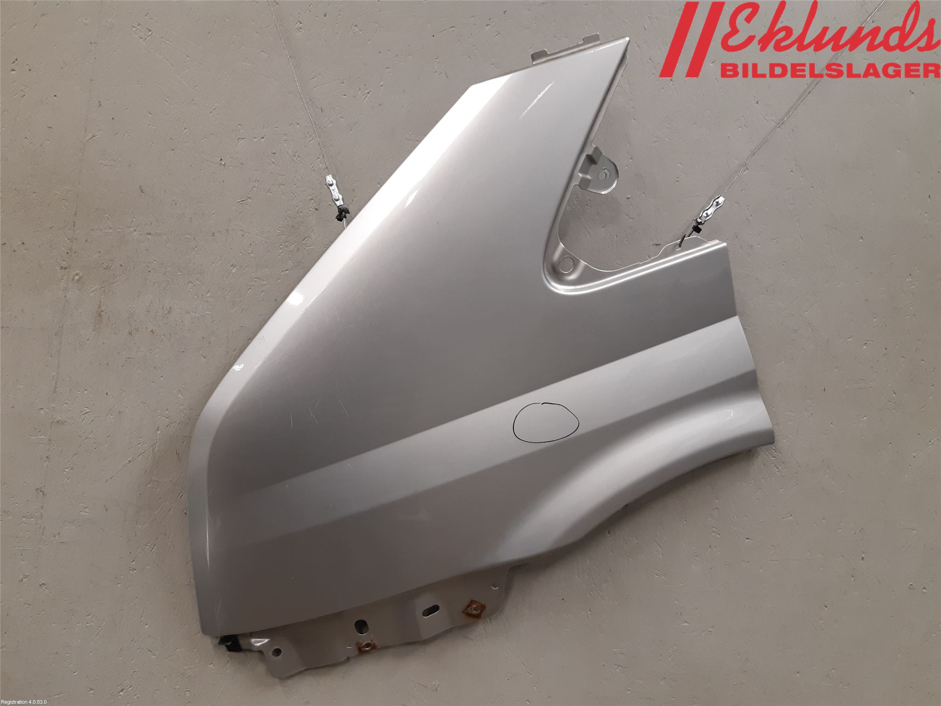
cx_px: 470
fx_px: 707
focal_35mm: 26
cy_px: 353
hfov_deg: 67.3
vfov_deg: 53.1
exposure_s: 1/50
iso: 100
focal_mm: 3.93
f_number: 1.7
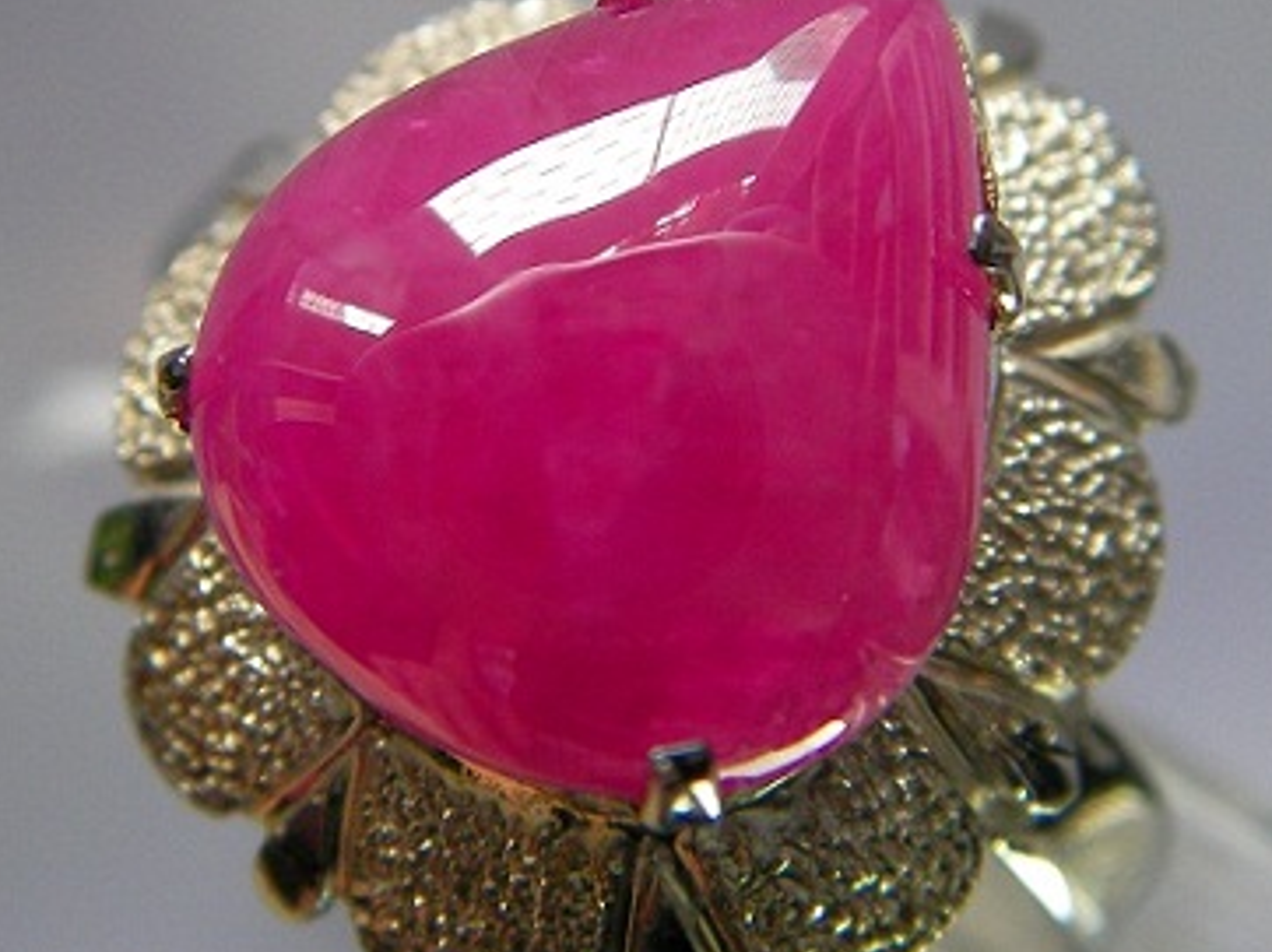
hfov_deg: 30.2
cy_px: 283
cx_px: 538
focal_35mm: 64
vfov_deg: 22.8
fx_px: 2350
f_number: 3.3
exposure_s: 1/44.7
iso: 100
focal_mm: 6.3
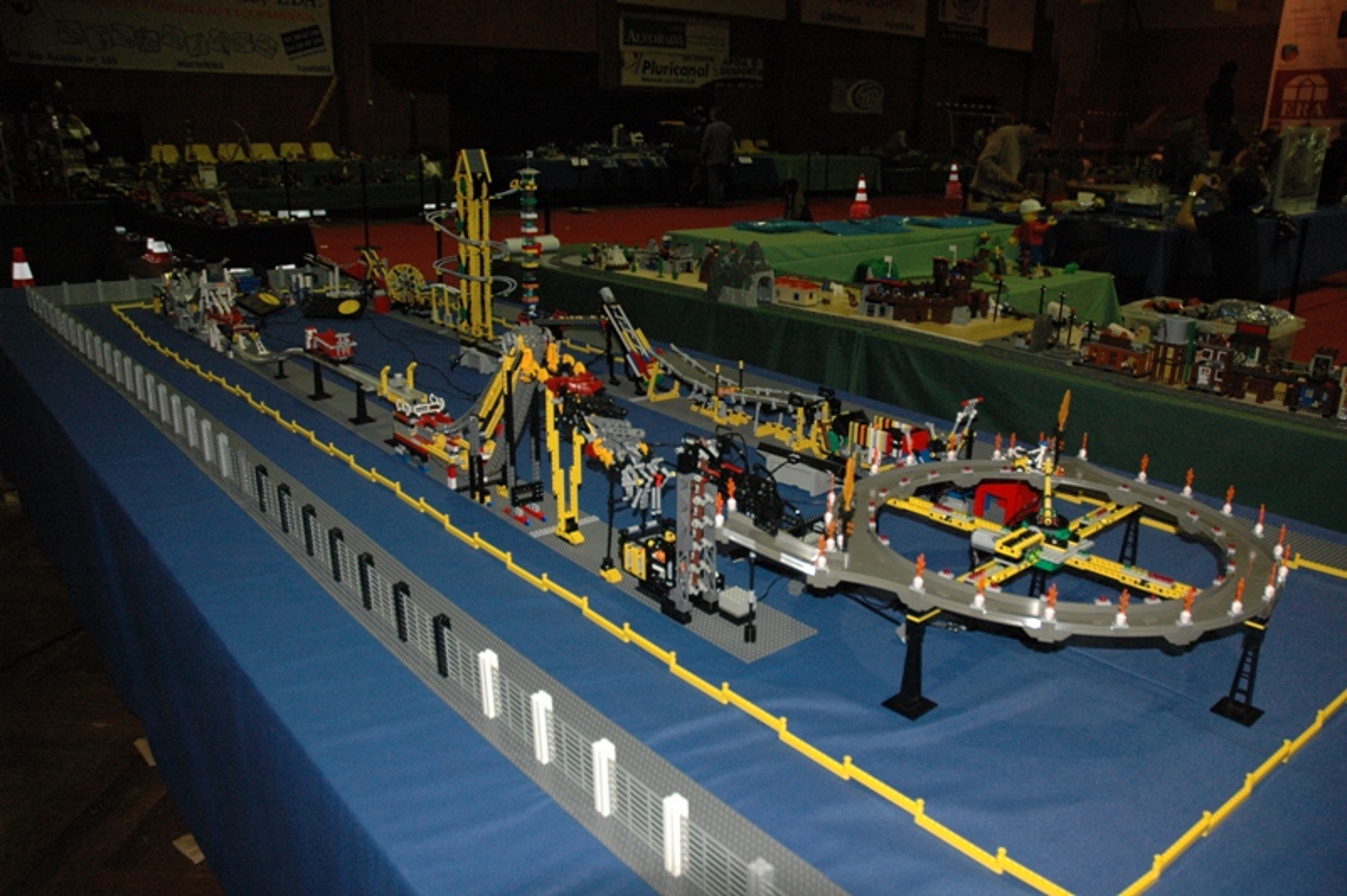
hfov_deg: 67.4
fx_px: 1009
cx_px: 674
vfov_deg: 47.9
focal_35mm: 27
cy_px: 448
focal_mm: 18
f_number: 4
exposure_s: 1/60
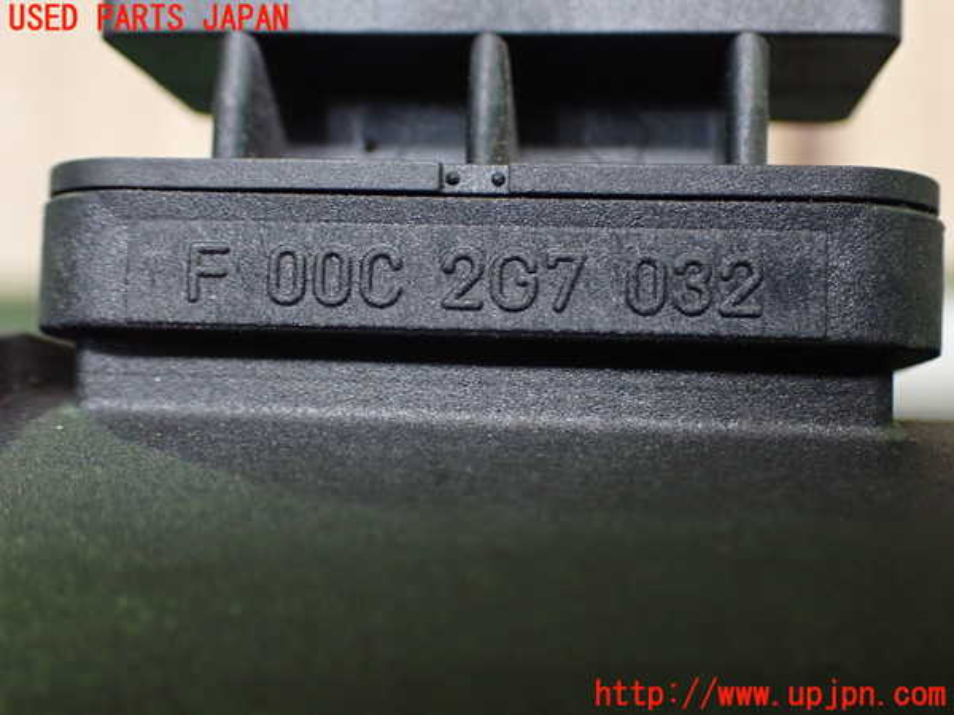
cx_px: 477
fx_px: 1378
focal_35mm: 50
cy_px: 358
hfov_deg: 38.2
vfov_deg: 29.1
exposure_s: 1/50
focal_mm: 9.01
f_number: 3.2
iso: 800
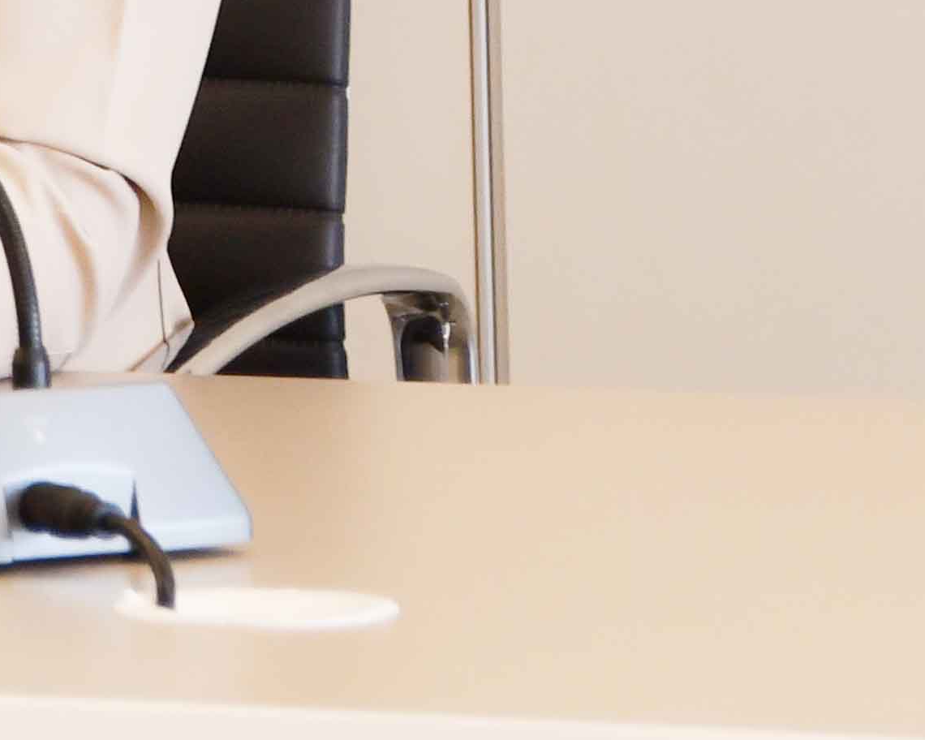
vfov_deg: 2.5
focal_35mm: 619
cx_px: -473
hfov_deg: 3.1
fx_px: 16946
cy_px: -626
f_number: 5.6
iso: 800
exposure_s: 1/60
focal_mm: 90
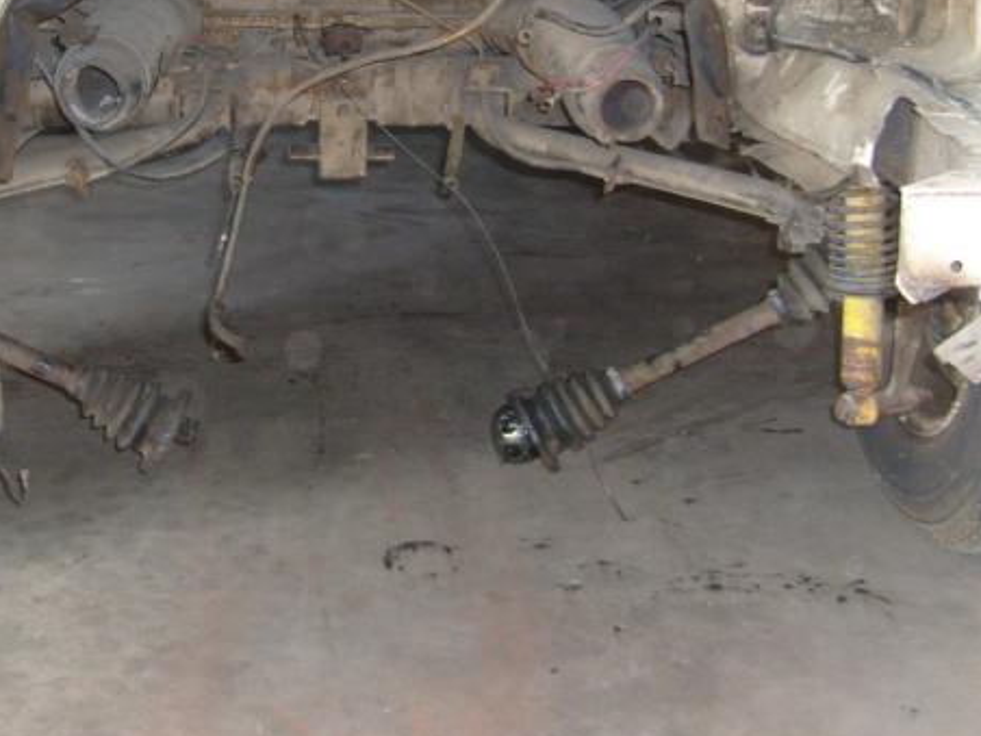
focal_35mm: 62
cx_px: 308
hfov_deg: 30.9
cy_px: 130
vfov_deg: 23.3
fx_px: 1757
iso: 100
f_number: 2.8
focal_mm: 5.8
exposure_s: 1/45
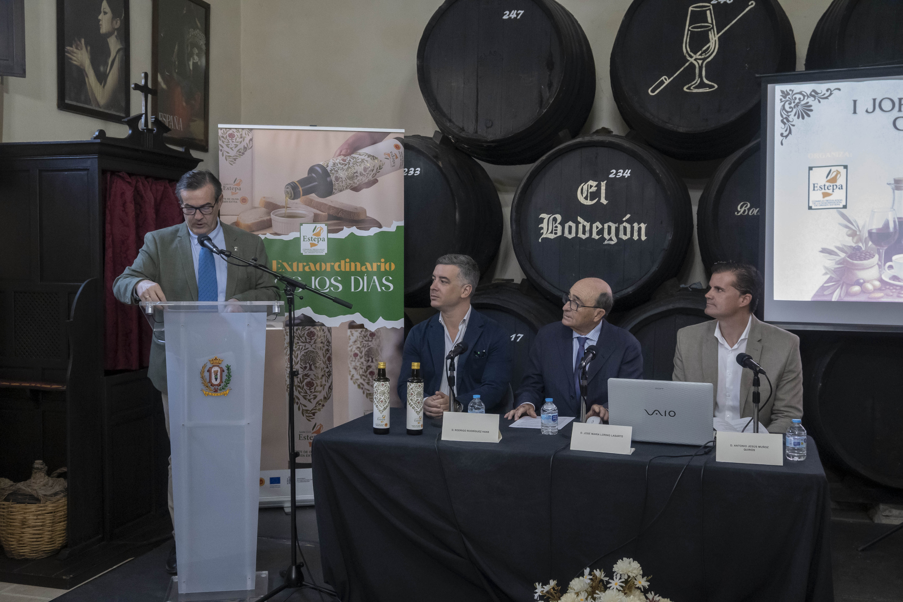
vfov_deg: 36.9
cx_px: 452
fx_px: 903
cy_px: 301
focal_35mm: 36
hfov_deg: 53.1
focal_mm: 24
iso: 3200
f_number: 4.2
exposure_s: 1/60
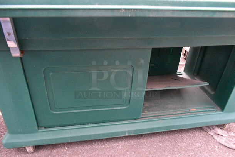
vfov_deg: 48.0
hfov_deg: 67.3
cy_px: 78
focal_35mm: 27
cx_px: 118
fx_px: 176
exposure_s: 1/250
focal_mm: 18
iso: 6400
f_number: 8
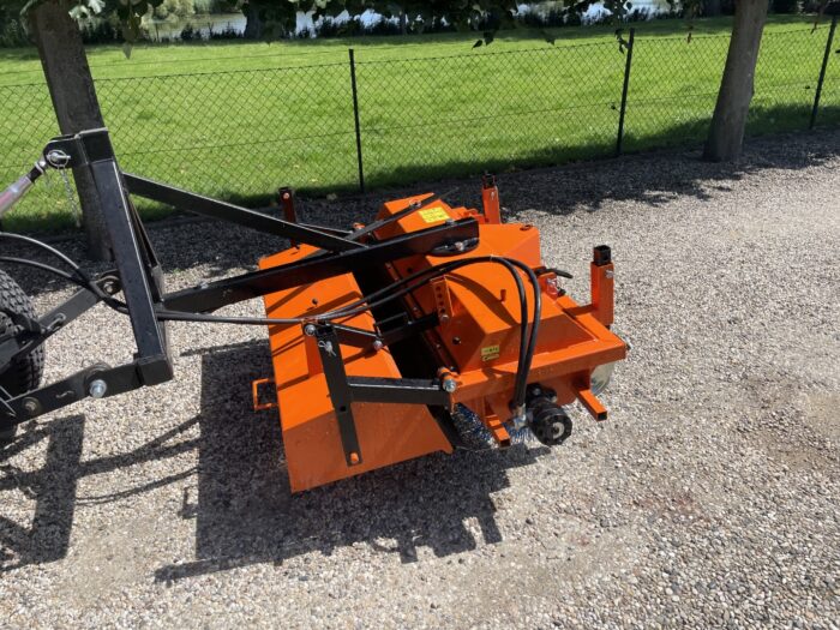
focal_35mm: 26
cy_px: 315
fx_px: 631
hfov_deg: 67.3
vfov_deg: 53.1
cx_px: 420
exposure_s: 1/2959
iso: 32
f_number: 1.6
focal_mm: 4.2
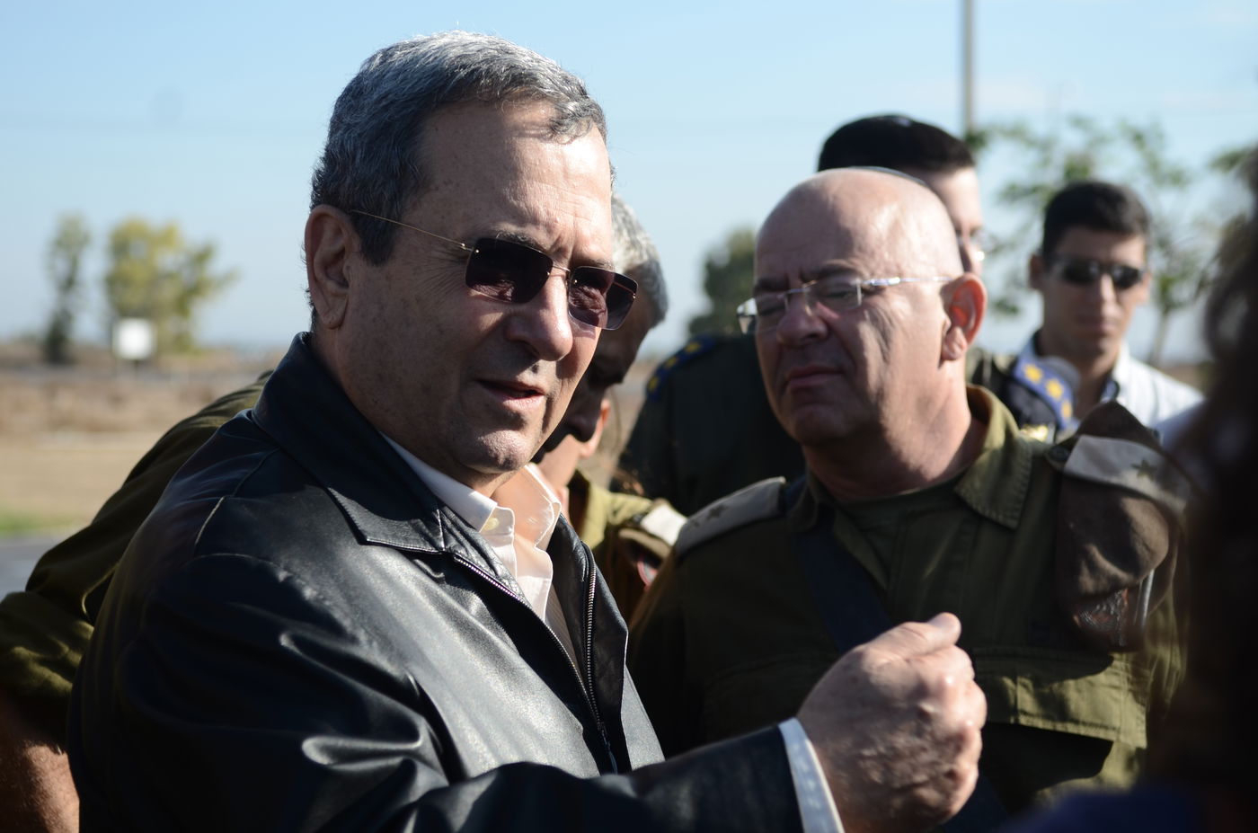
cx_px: 629
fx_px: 2877
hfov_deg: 24.7
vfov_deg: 16.5
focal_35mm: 82
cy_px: 416
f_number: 4.5
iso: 125
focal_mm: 55
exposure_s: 1/800
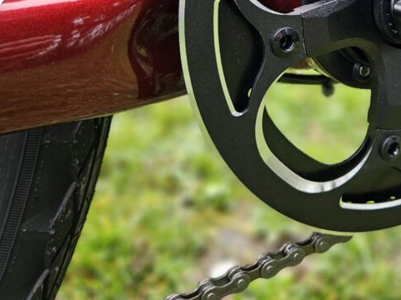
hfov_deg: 37.1
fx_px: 567
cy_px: -14
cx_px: 338
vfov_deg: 27.6
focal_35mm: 49
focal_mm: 5.4
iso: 25
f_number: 1.8
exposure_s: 1/124
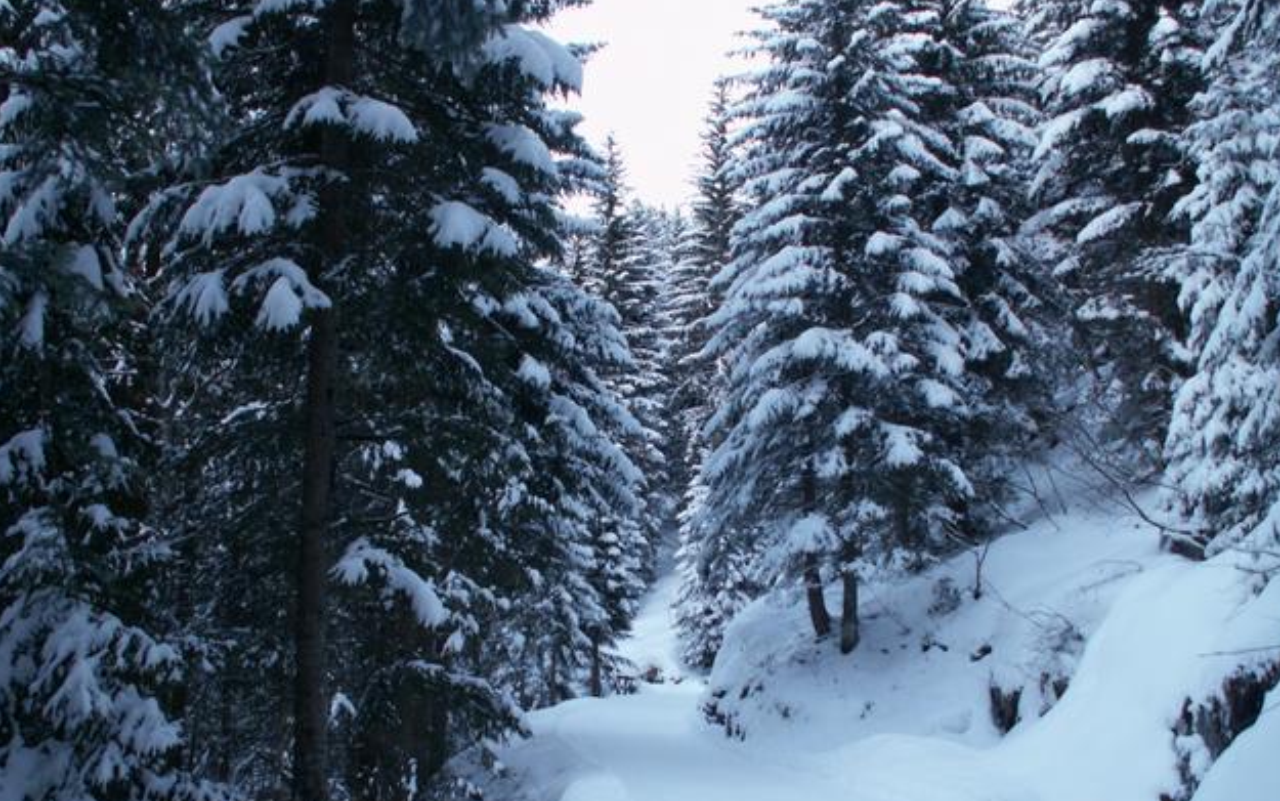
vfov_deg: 33.5
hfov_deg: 51.5
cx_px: 647
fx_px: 1326
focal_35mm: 38
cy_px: 471
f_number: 3.5
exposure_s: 1/30
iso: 50
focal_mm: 5.86
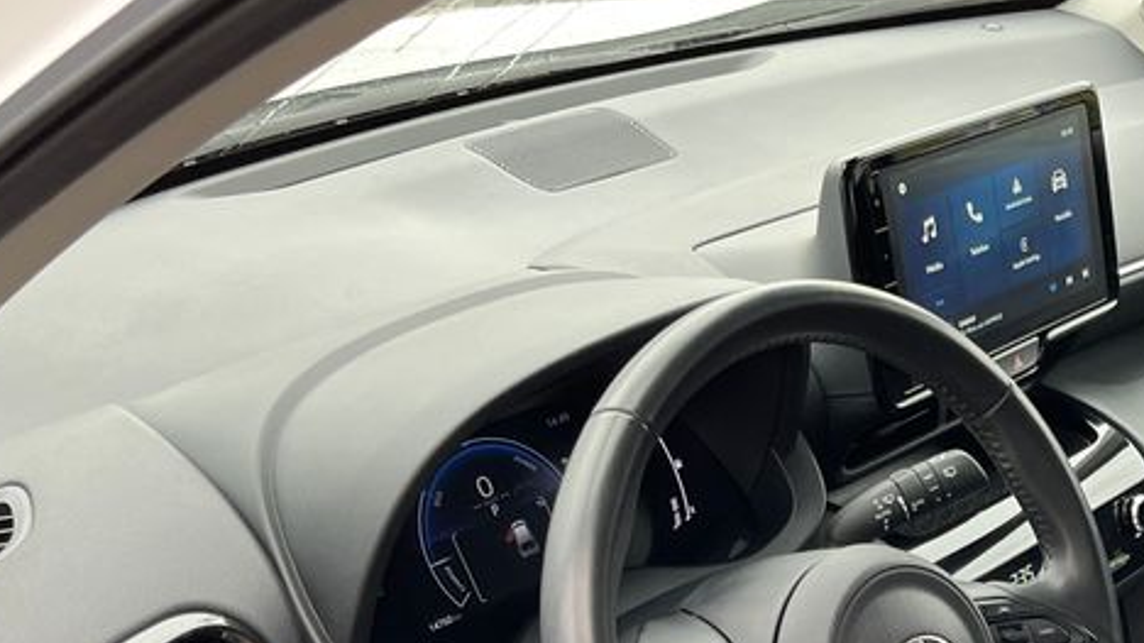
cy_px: 743
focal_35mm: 62
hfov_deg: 32.0
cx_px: 1061
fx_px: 1880
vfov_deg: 18.5
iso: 125
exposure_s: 1/121
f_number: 1.6
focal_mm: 5.1
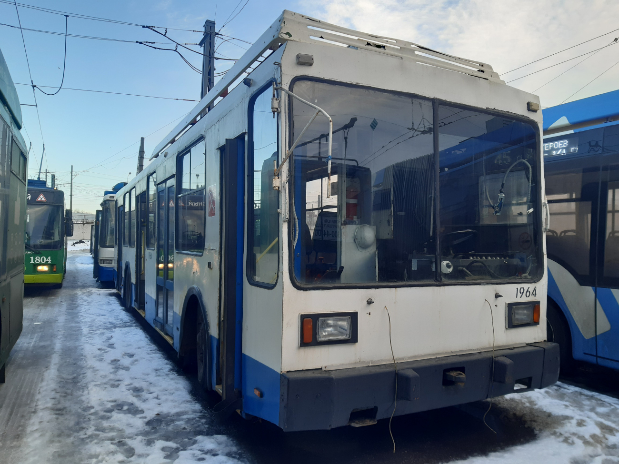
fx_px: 465
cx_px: 310
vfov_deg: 53.1
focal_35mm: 26
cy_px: 232
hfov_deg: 67.3
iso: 40
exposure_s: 1/175
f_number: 1.7
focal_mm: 3.92
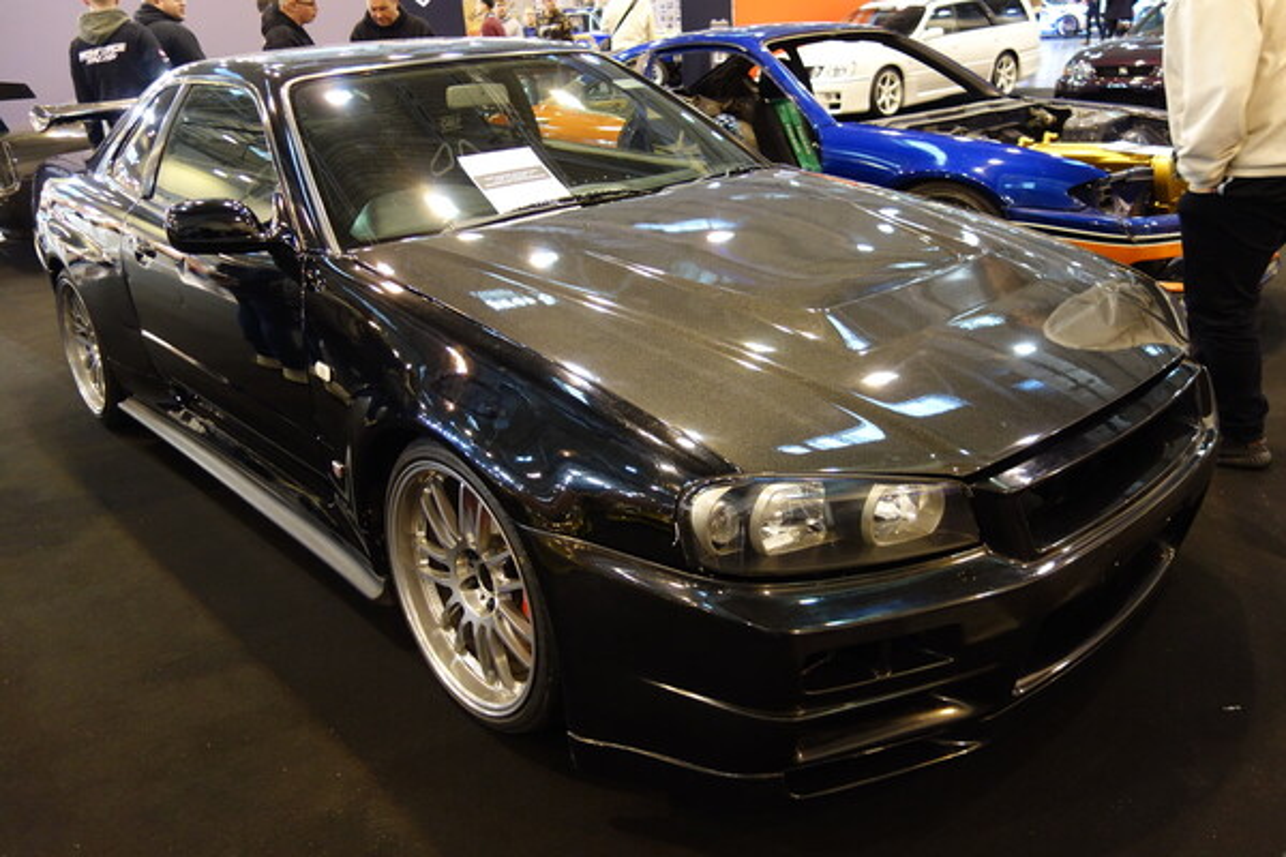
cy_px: 428
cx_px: 643
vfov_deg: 46.4
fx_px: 1000
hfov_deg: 65.5
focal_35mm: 28
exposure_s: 1/30
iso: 400
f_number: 1.8
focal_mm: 10.4
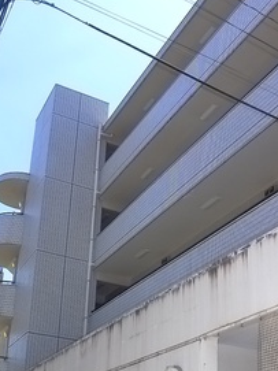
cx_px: 136
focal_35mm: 62
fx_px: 664
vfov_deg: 30.0
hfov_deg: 23.6
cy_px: 327
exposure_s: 1/400
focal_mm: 5.1
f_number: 4
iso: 400
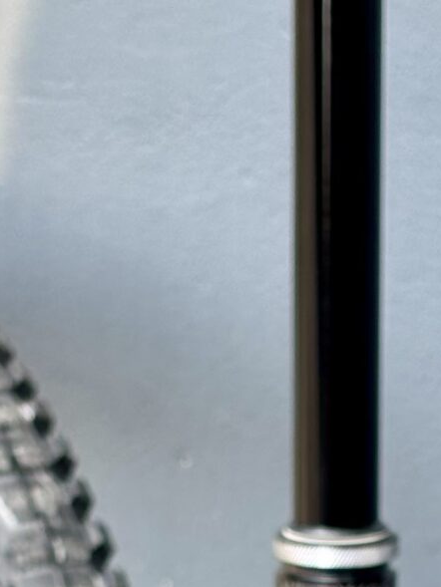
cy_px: 1005
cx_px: 365
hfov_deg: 6.6
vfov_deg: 8.5
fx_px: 3838
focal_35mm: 226
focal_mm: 5.96
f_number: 1.6
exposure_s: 1/121
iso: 50
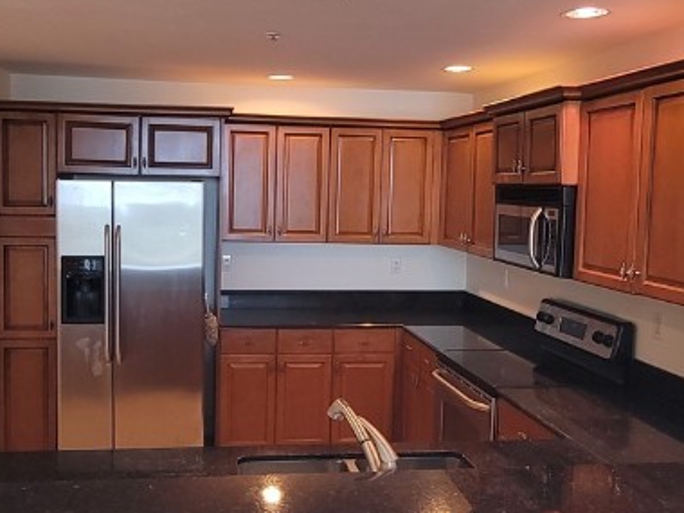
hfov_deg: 52.5
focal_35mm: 35
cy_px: 250
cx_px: 295
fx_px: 692
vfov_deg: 40.7
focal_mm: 2.2
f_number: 2.2
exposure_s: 1/60
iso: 160
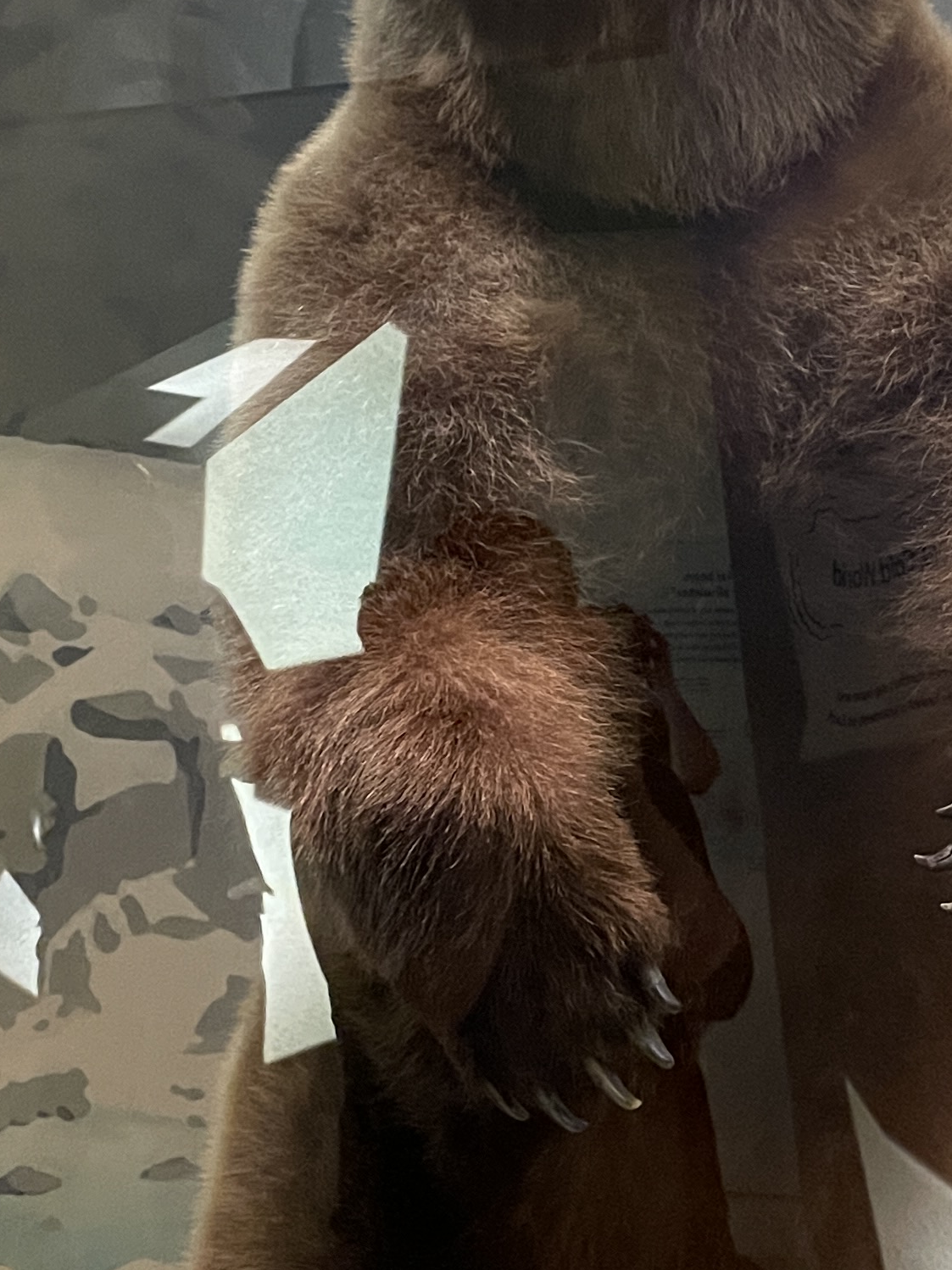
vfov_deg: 27.8
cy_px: 724
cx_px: 760
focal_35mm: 70
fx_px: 2568
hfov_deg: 20.8
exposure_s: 1/39
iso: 640
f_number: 1.6
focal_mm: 4.2
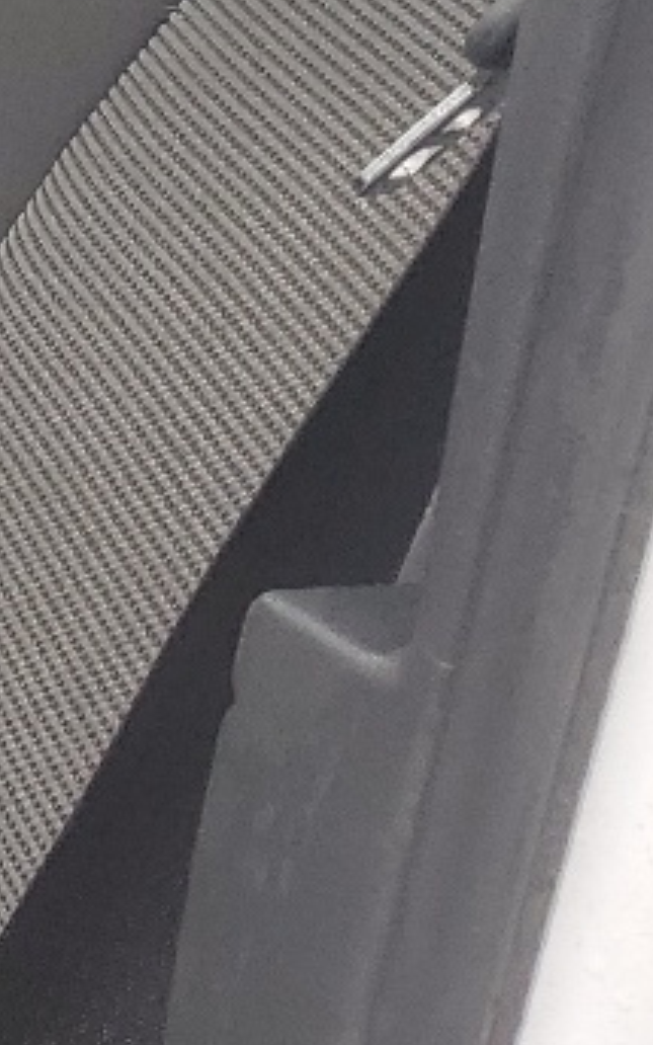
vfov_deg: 15.9
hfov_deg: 8.2
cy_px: -73
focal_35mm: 128
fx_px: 3645
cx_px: -1509
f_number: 1.5
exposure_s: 1/182
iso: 50
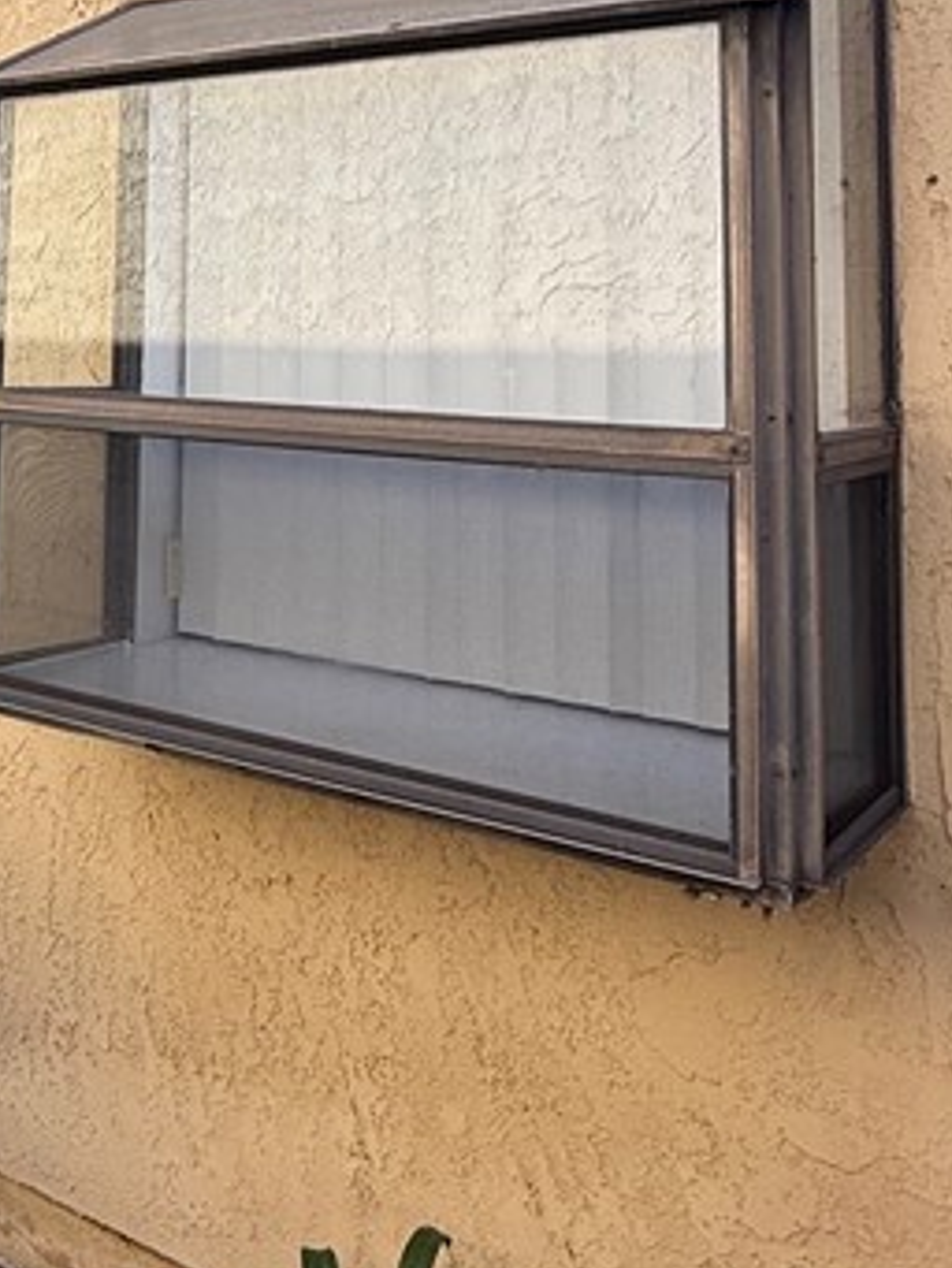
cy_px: 190
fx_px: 1539
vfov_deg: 42.0
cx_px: 15
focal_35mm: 42
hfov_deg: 31.9
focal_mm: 2.22
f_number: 2.2
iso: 50
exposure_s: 1/277
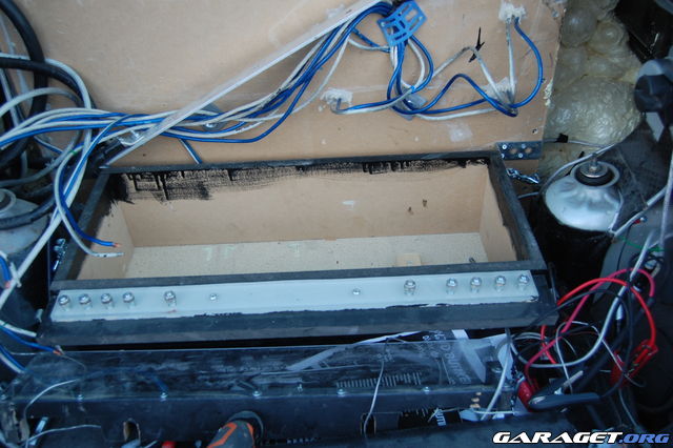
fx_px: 617
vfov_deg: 39.9
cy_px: 224
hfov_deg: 57.2
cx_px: 336
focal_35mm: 33
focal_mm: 22
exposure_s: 1/80
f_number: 4.5
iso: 400
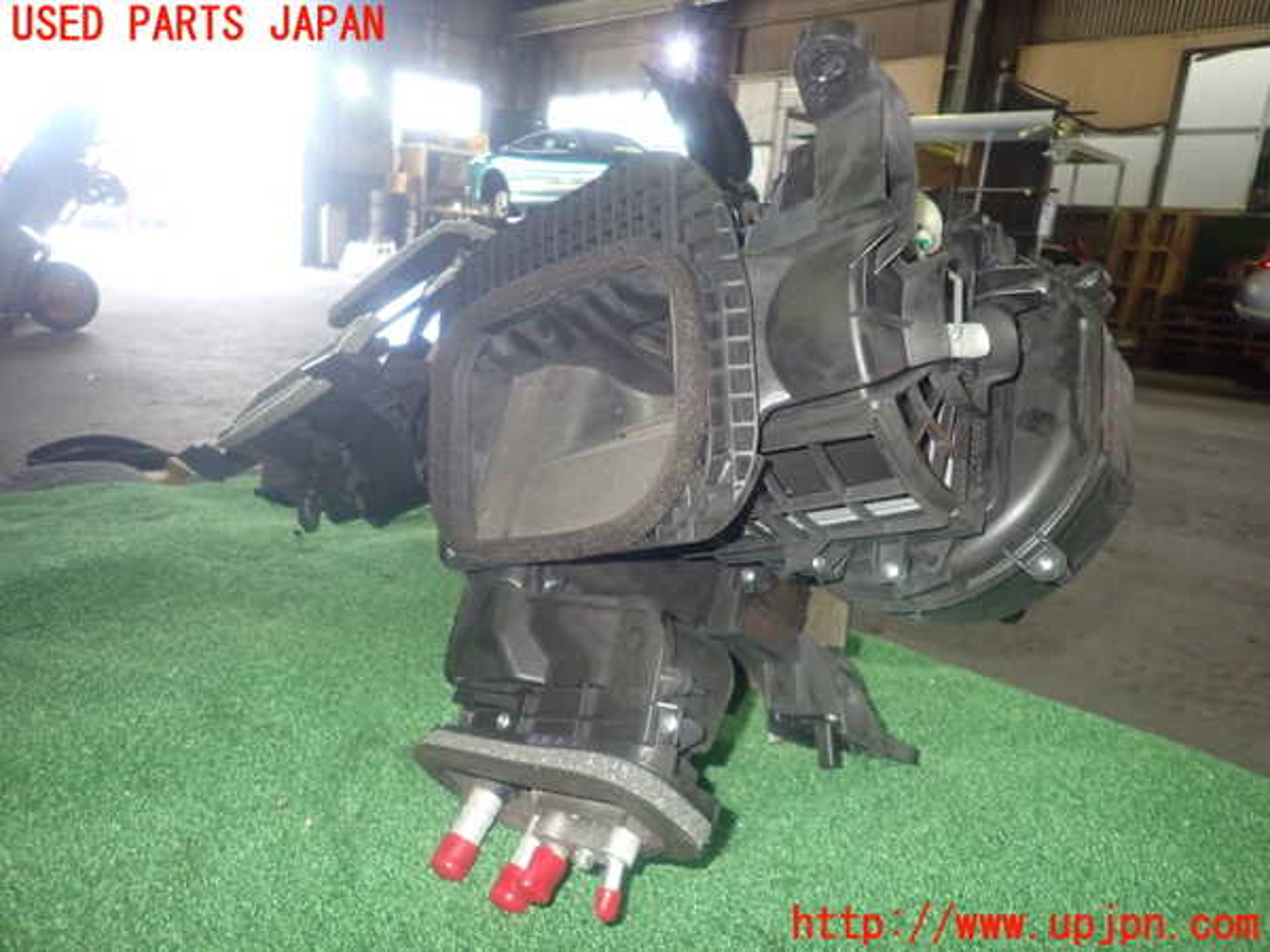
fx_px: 917
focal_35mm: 25
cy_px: 476
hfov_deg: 69.4
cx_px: 635
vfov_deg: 54.9
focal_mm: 4.5
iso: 640
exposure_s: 1/30
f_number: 5.6
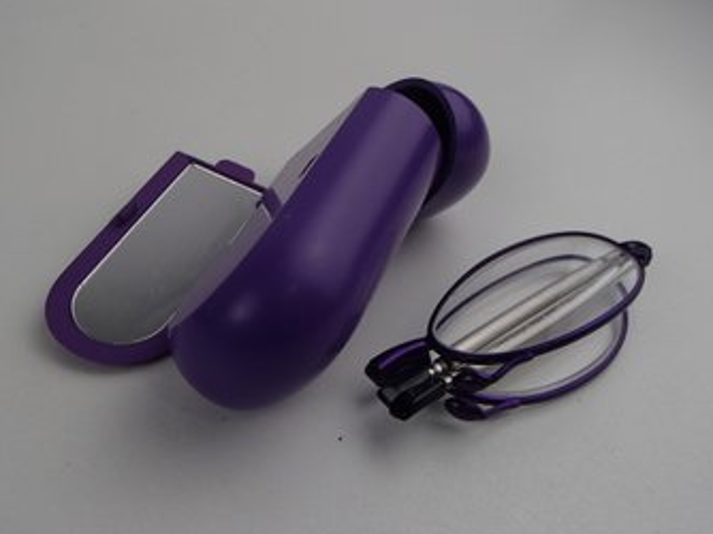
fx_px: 782
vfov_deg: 37.7
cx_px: 360
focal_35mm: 38
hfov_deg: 49.0
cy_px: 272
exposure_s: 1/160
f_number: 4.7
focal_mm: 6.64
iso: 125
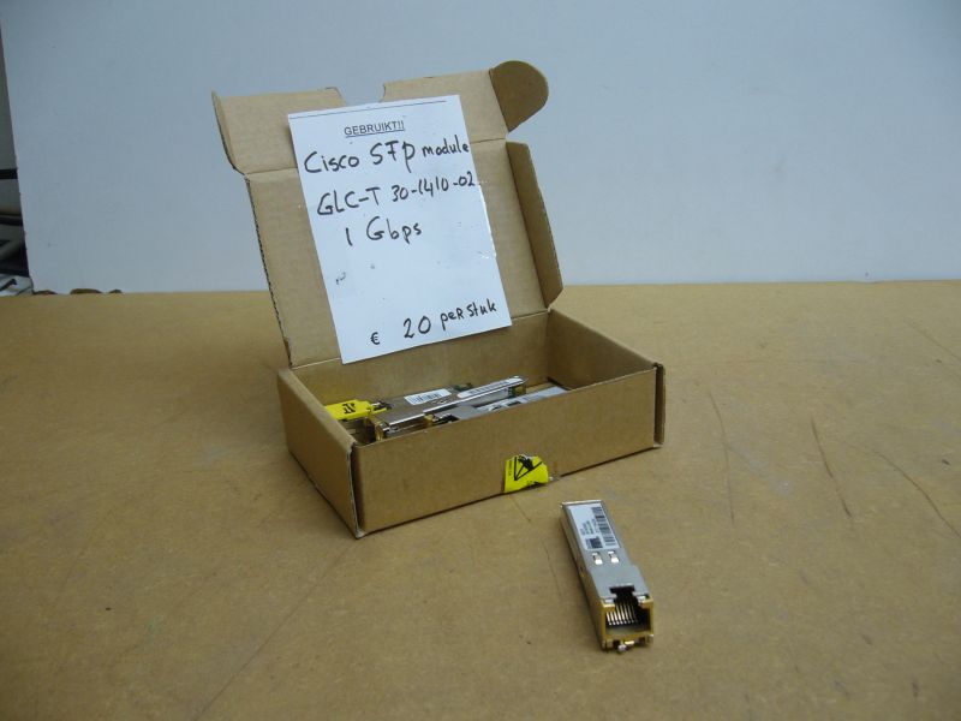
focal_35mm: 35
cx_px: 480
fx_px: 972
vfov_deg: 40.7
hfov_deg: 52.6
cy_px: 360
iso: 80
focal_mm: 5.8
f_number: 2.8
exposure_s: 1/30
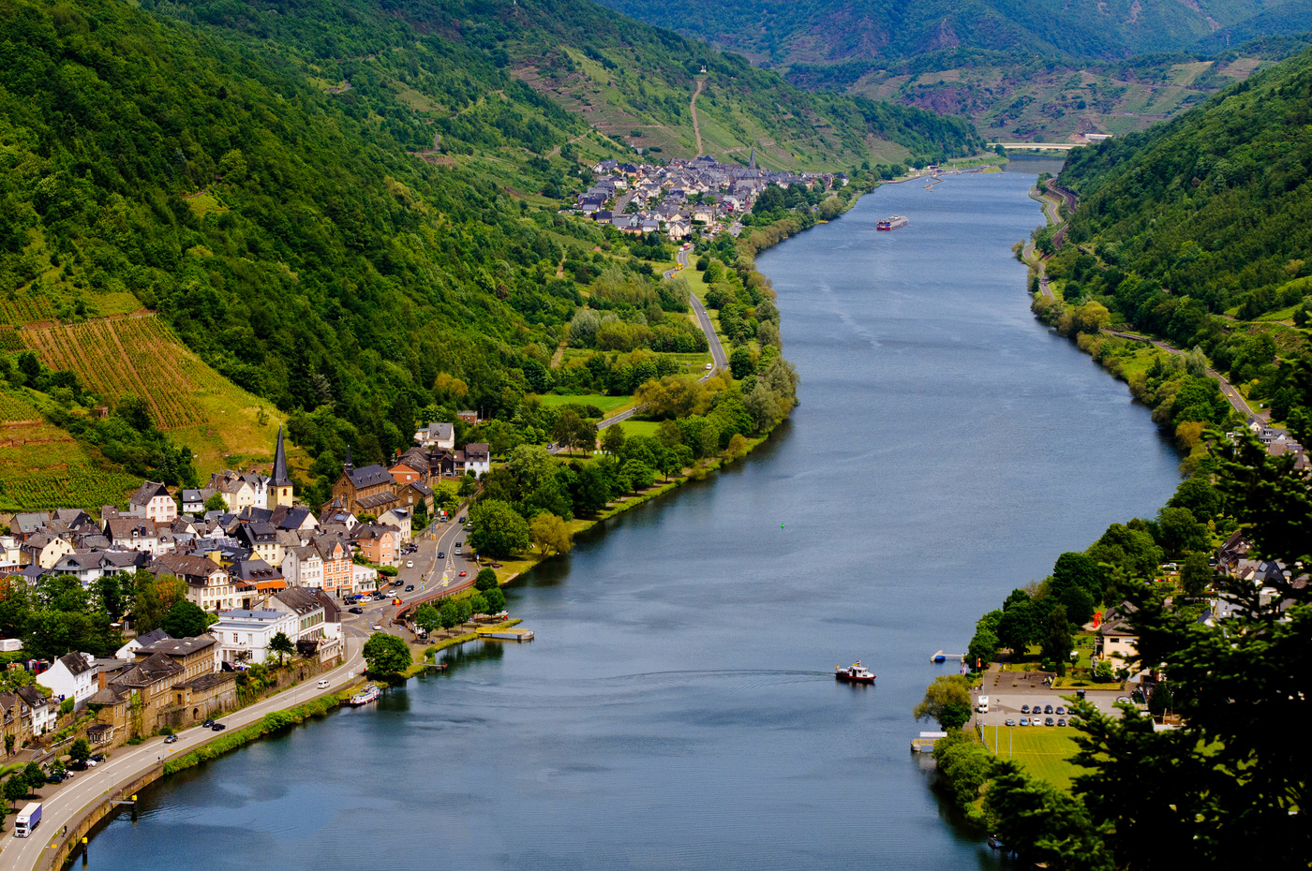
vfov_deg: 13.0
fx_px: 3822
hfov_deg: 19.5
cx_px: 656
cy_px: 436
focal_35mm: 105
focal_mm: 70
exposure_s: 1/1250
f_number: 8
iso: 400
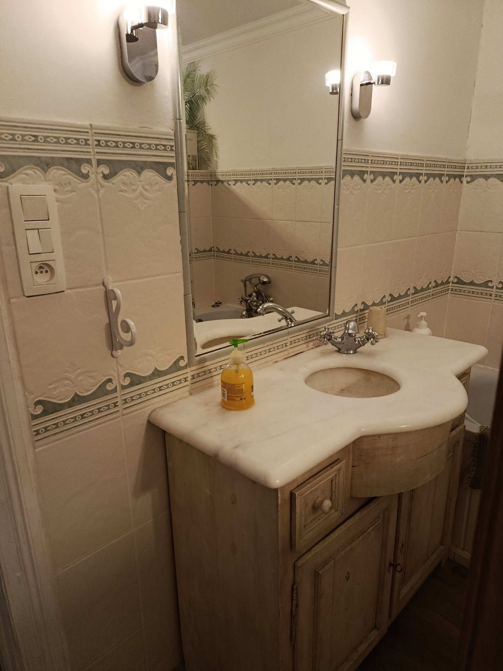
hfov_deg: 56.8
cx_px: 252
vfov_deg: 71.6
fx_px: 465
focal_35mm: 24
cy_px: 336
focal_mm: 5.24
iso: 1136
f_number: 1.7
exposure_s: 1/100
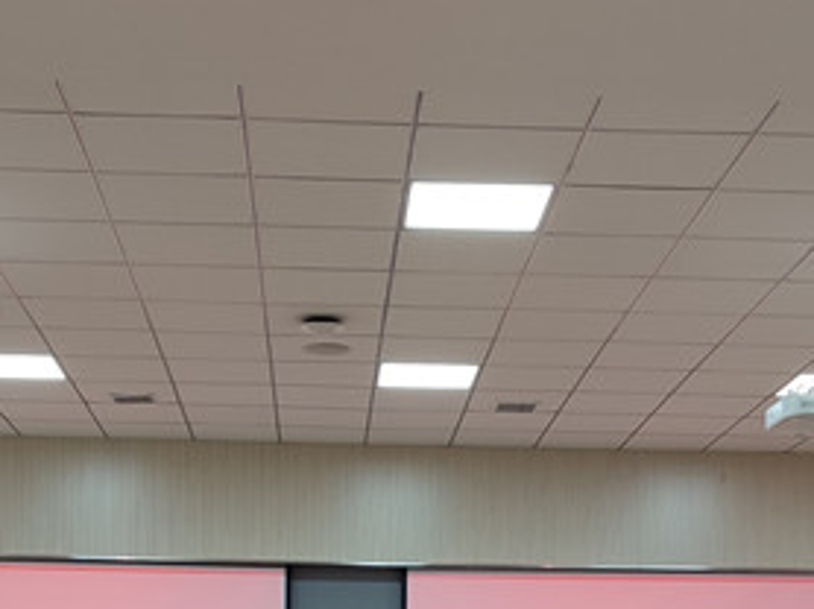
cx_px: 372
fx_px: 1692
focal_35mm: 72
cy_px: 776
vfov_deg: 19.0
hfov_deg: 27.0
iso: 156
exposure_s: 1/33
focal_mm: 5.96
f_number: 1.75
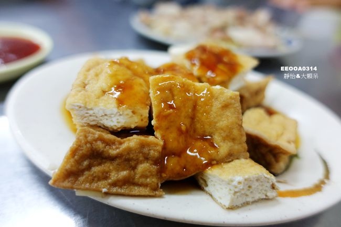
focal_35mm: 24
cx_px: 170
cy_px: 114
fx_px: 227
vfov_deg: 53.1
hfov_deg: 73.8
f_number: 1.8
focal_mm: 8.8
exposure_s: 1/30
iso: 250
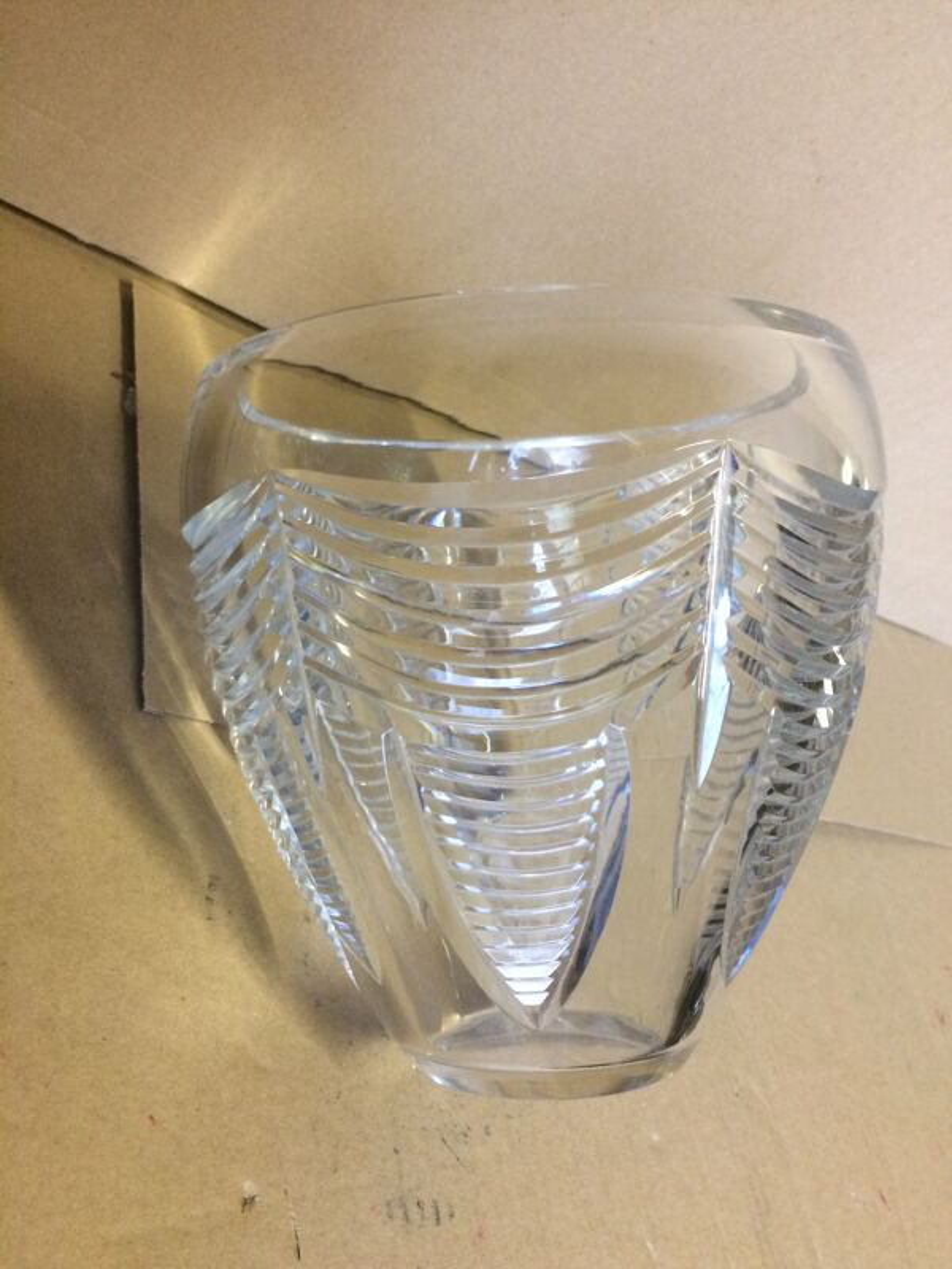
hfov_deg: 48.2
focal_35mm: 29
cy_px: 634
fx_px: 1063
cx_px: 476
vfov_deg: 61.7
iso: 250
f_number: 2.2
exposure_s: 1/20
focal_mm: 4.15
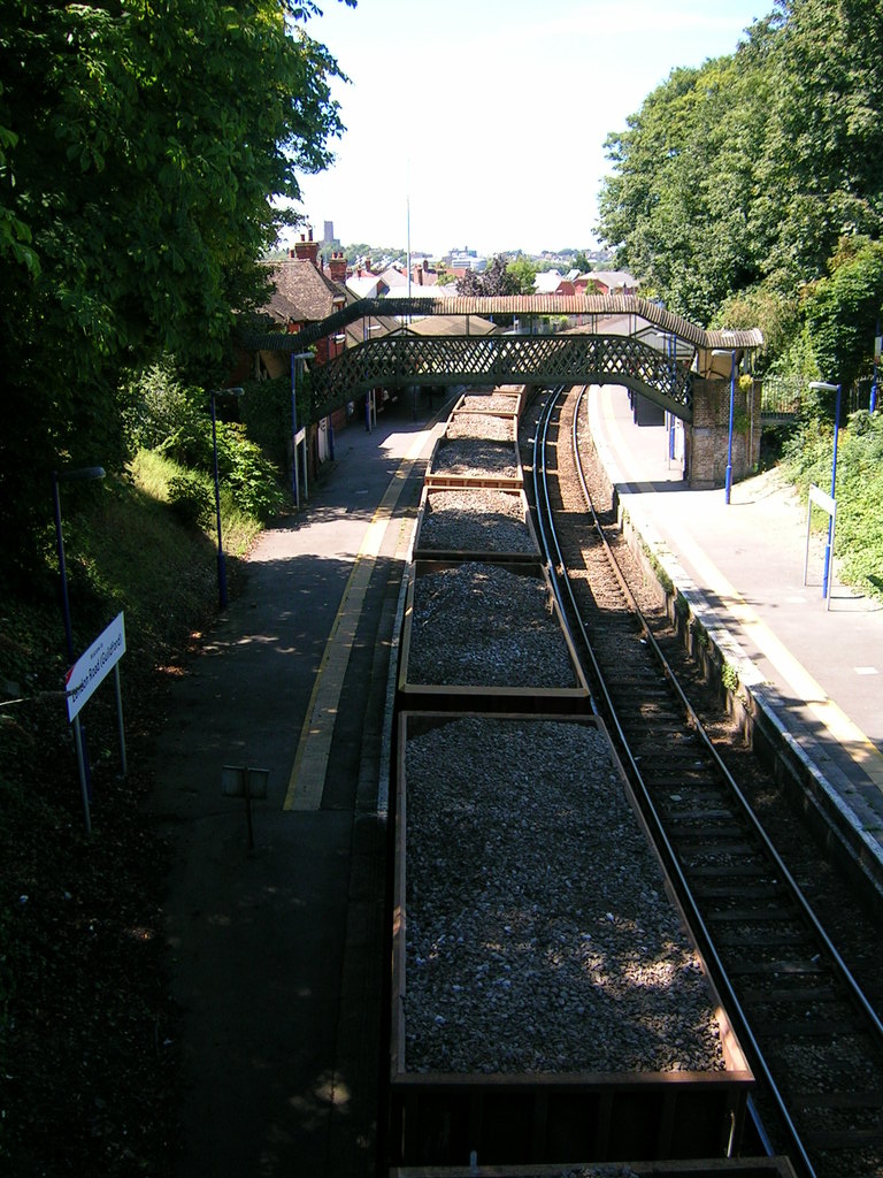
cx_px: 442
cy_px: 589
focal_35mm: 35
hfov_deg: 40.7
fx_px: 1190
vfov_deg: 52.6
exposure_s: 1/233
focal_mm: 5.4
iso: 50
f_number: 2.8
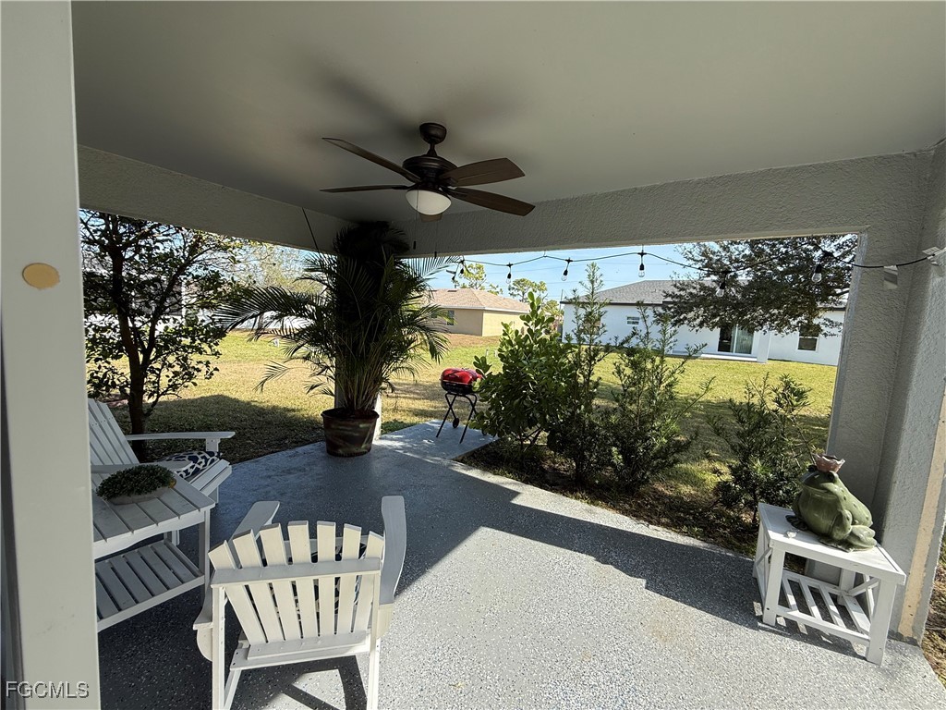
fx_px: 383
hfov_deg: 102.1
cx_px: 473
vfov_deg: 85.7
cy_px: 355
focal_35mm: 14
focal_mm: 2.22
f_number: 2.2
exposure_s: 1/734
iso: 50
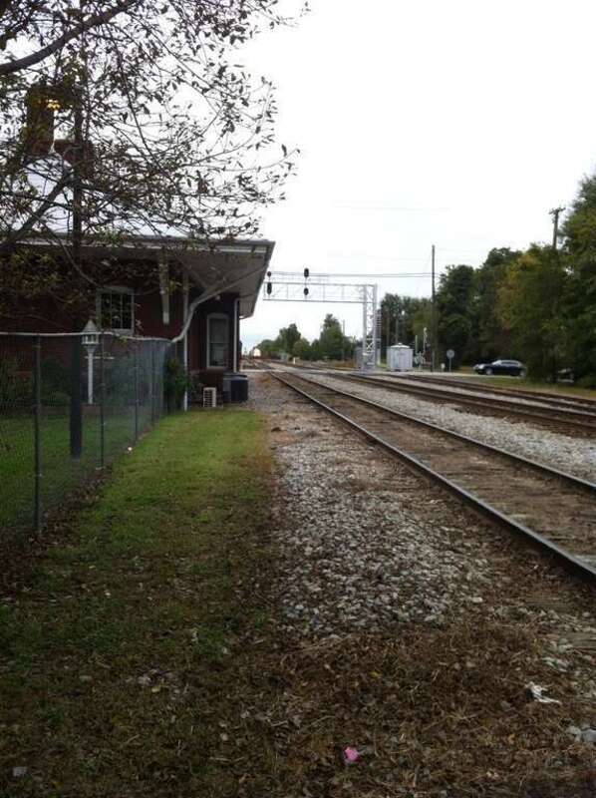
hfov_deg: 40.6
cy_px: 399
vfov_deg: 52.7
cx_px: 298
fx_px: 805
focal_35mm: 35
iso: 80
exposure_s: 1/277
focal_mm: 3.85
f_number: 2.8
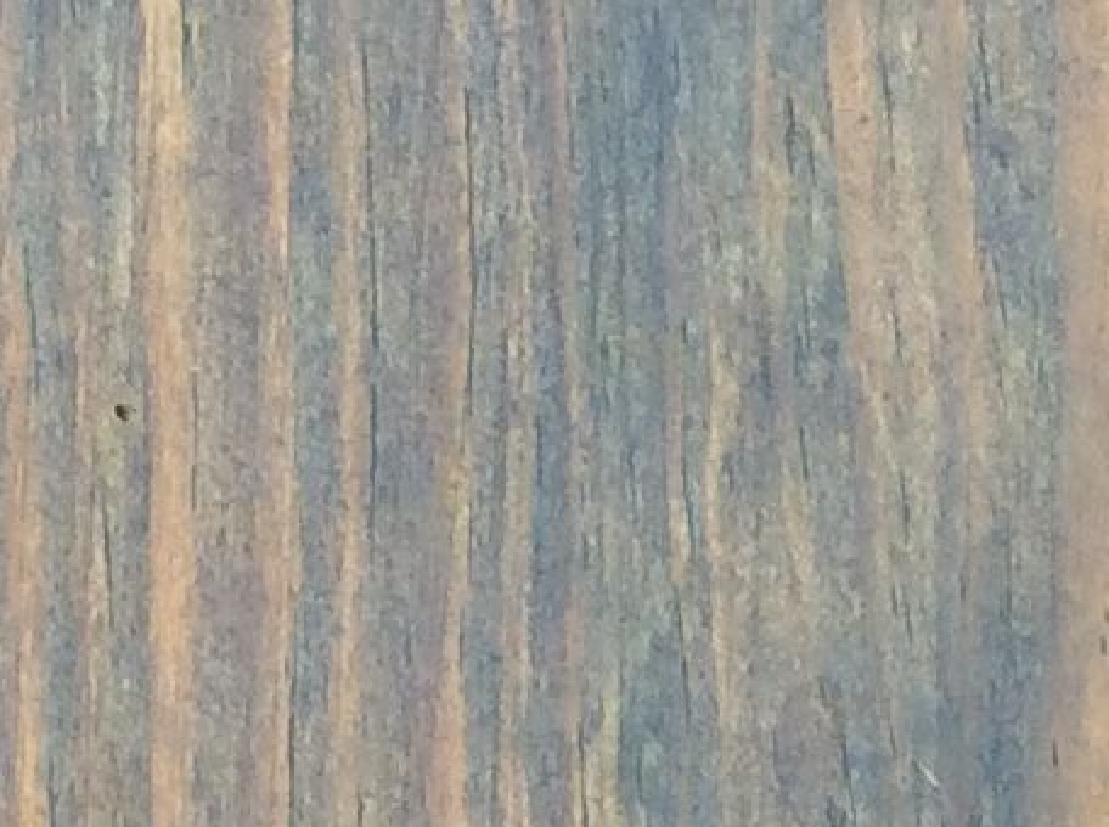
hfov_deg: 10.9
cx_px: 759
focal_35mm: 182
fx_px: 5819
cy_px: 1379
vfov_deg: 7.9
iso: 32
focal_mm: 3.3
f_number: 2.4
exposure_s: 1/50
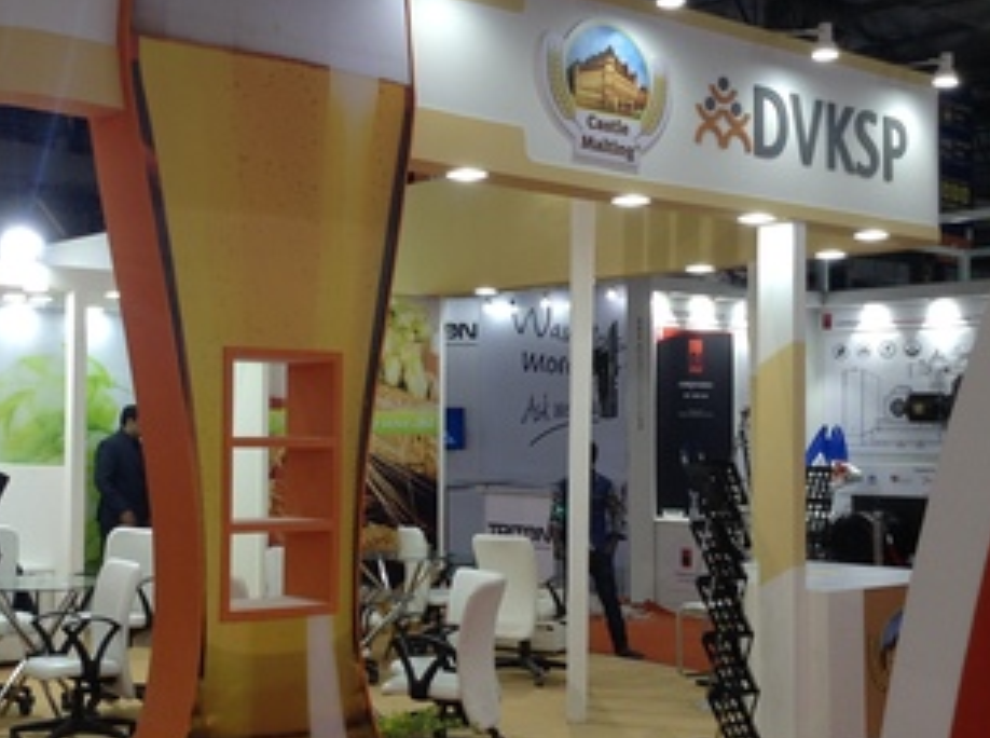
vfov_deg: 26.9
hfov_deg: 35.1
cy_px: 371
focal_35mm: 54
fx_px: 1541
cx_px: 301
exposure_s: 1/30
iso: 32
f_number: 2.4
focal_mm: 3.3
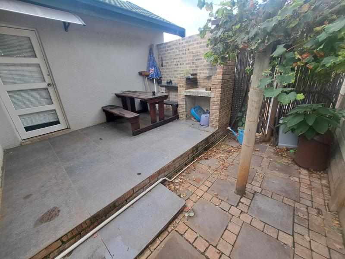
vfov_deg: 89.9
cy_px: 130
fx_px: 130
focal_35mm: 13
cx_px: 172
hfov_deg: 106.2
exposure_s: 1/50
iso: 50
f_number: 2.2
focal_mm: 1.74
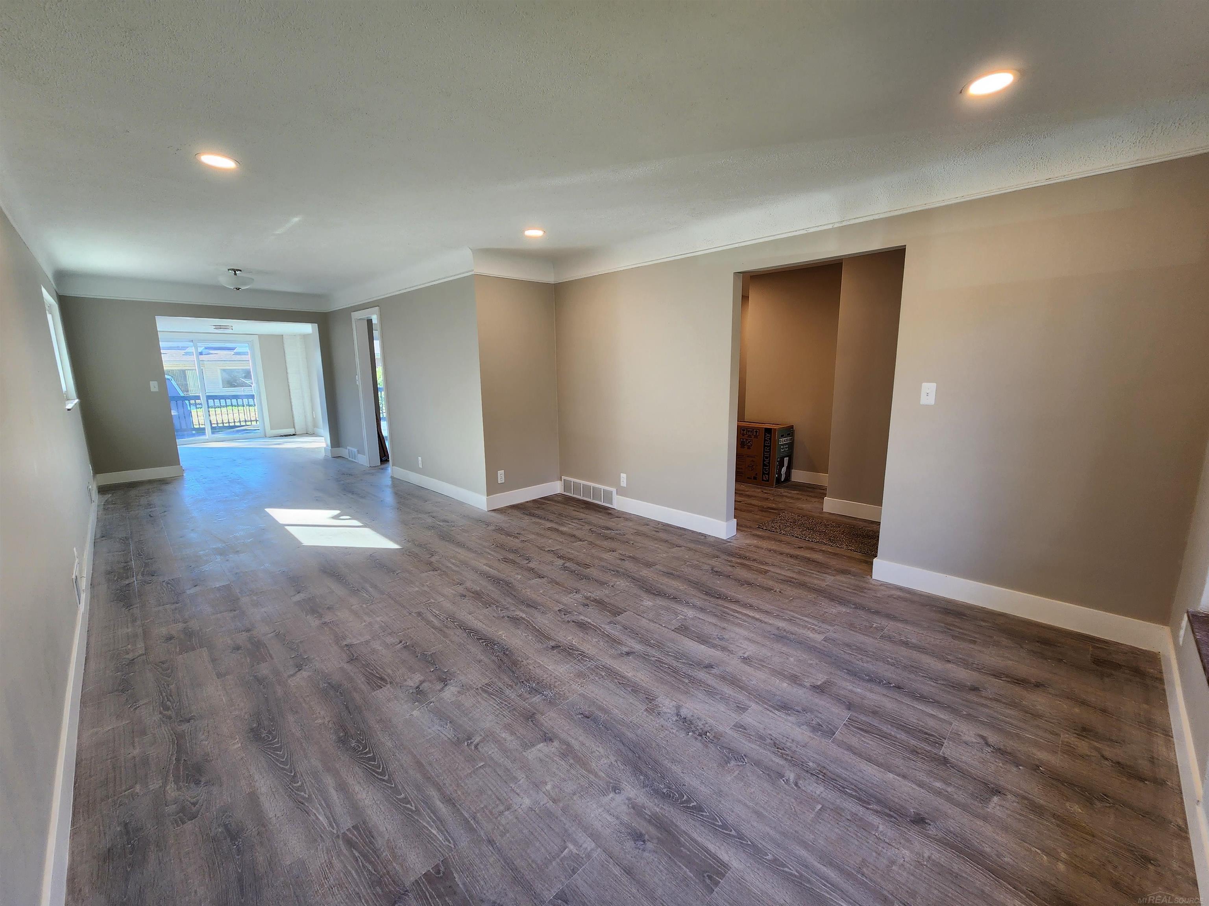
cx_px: 604
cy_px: 453
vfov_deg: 89.9
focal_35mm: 13
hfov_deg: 106.2
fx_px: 454
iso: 80
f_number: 2.2
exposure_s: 1/60
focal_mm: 2.2
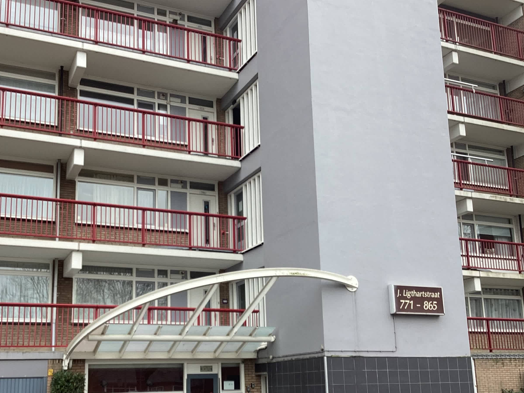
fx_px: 636
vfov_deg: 34.1
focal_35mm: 42
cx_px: 231
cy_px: 252
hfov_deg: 44.7
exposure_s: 1/122
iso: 25
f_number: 2.4
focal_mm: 3.3
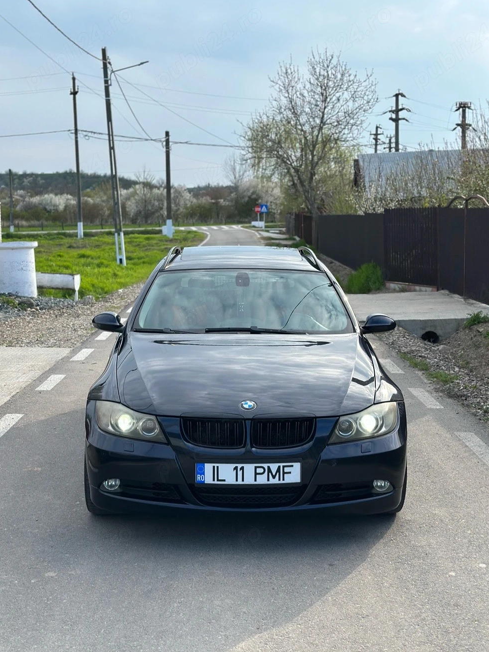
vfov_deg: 38.9
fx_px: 923
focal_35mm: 49
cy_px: 327
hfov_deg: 29.7
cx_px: 241
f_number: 1.78
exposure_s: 1/2160
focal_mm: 6.86
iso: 80
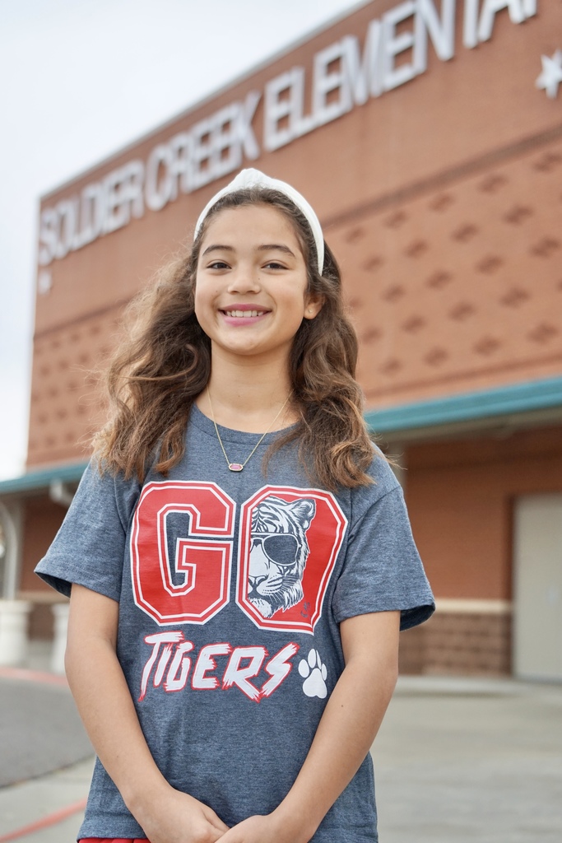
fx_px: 1685
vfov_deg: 28.1
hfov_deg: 18.9
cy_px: 422
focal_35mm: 72
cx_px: 281
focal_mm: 72
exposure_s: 1/160
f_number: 4.5
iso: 640
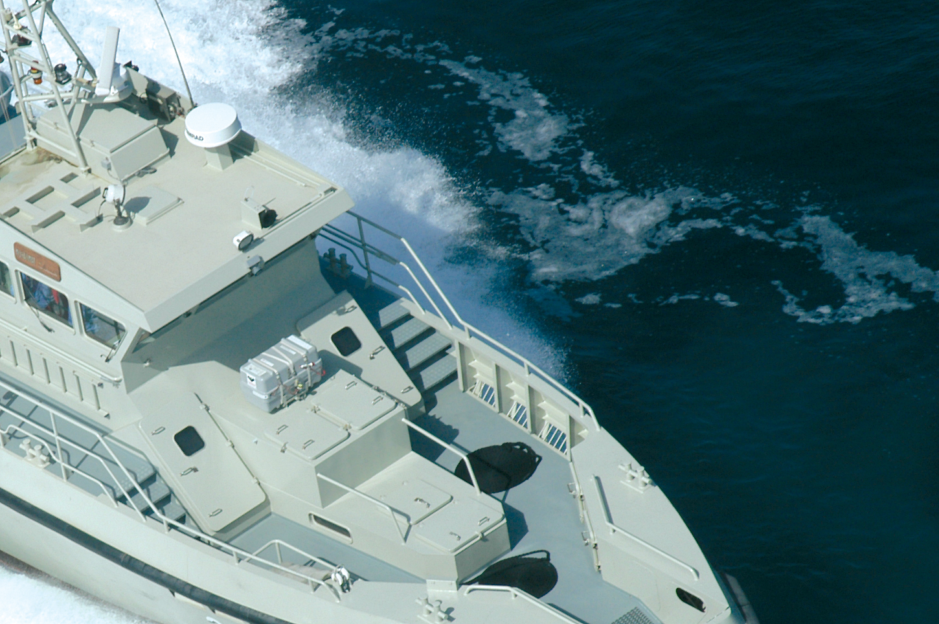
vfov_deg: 4.9
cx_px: 96
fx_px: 7297
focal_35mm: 280
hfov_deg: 7.3
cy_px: 393
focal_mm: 90
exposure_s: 1/1000
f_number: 8
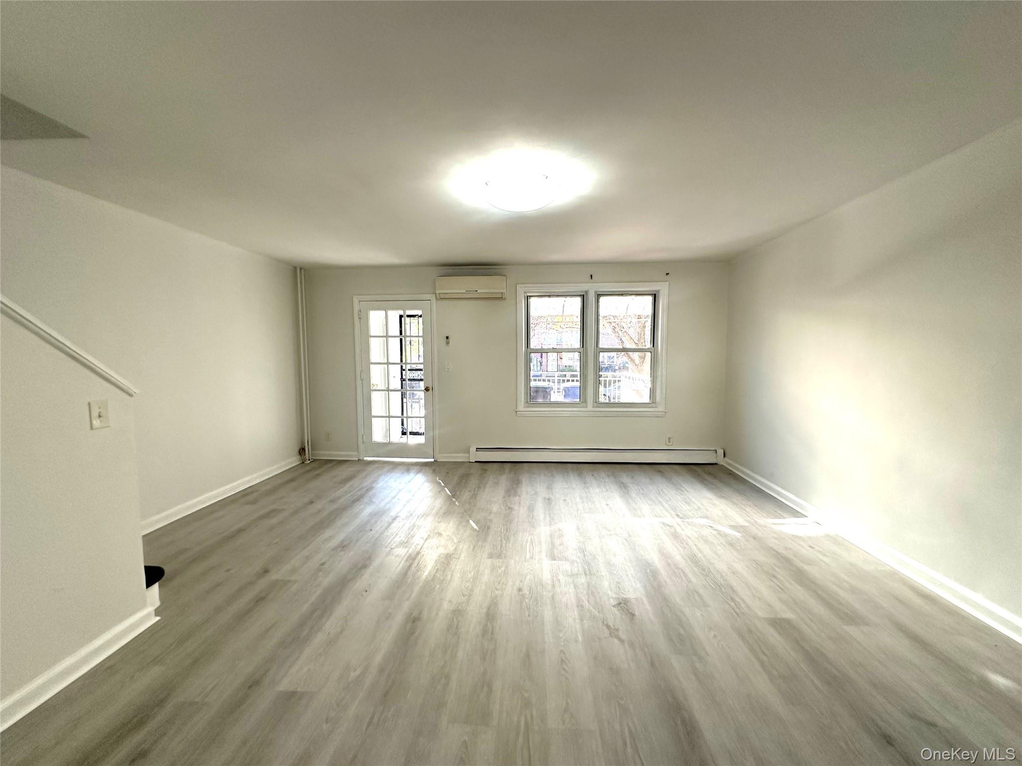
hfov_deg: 102.1
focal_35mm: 14
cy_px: 383
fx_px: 413
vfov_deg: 85.7
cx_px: 511
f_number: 2.2
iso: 160
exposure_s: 1/120
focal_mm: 2.22
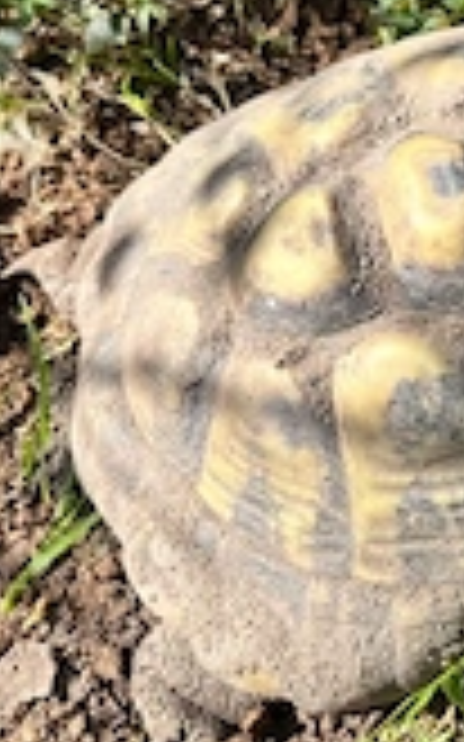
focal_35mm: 67
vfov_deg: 30.3
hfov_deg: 18.6
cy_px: 225
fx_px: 1357
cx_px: 527
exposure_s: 1/1279
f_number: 1.6
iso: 50
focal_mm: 5.1
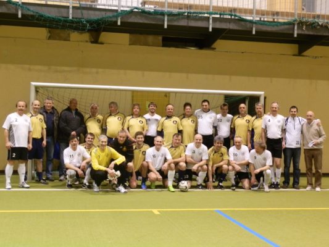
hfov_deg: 40.4
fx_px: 447
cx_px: 164
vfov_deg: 30.9
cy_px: 124
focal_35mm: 47
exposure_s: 1/8
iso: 200
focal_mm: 8.51
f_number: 3.5
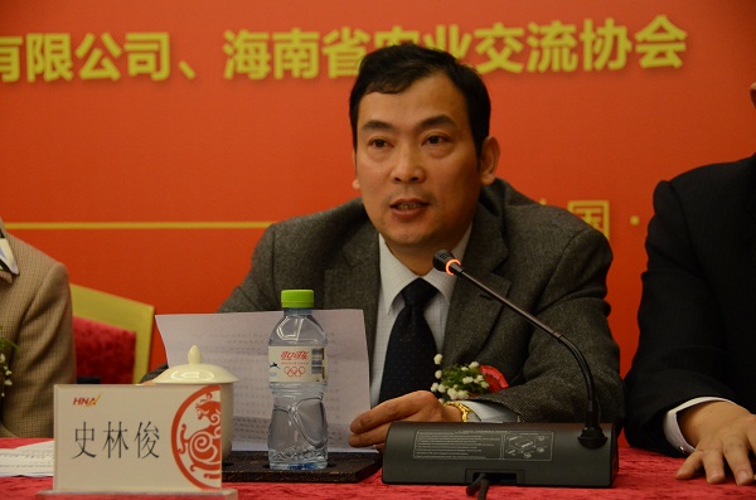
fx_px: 2043
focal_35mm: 98
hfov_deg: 21.0
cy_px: 250
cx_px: 378
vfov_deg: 14.0
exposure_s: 1/60
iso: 1600
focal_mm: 65
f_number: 5
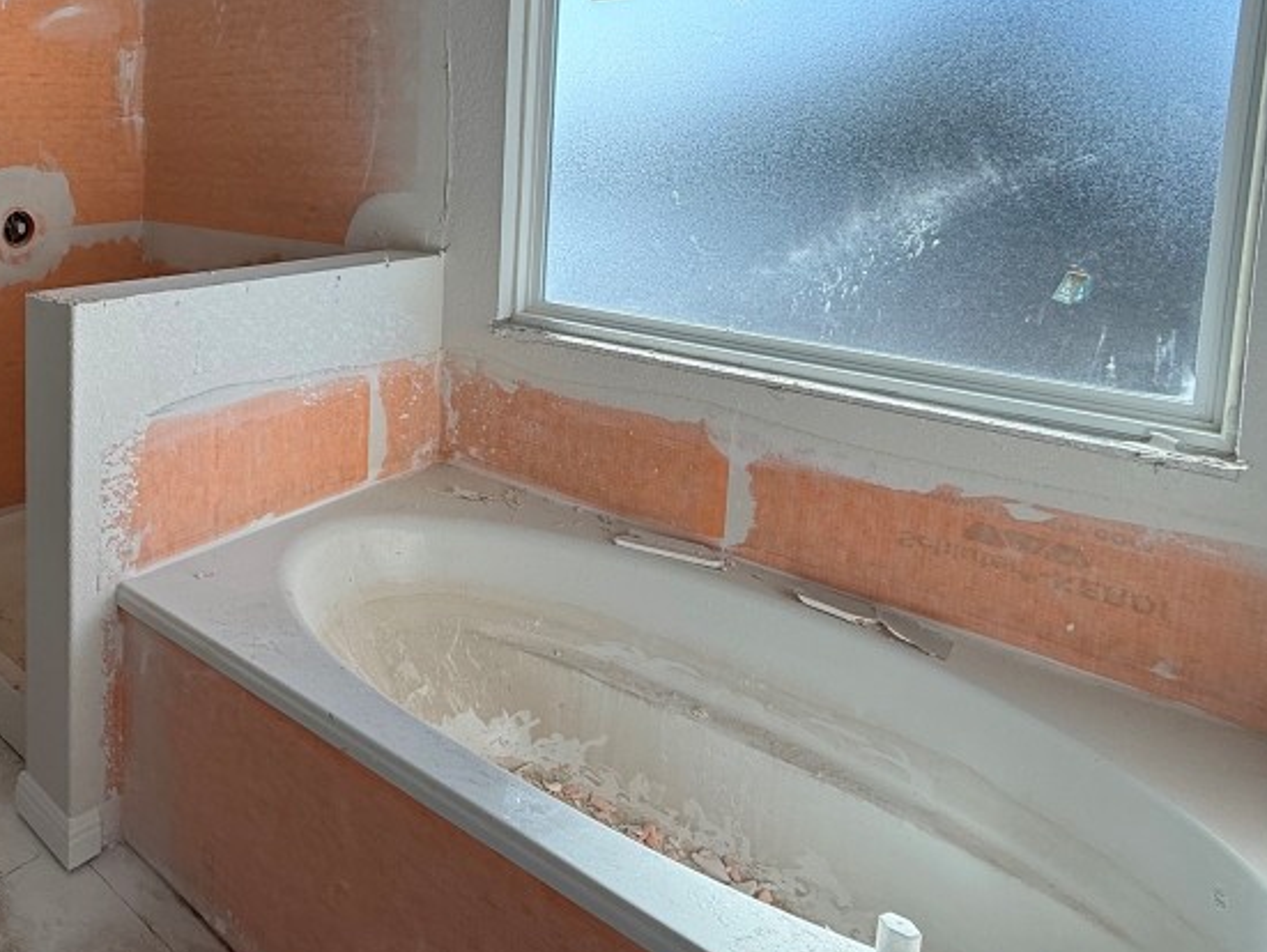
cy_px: 214
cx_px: 156
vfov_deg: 50.4
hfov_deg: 58.7
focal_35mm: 26
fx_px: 952
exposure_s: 1/267
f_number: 2.2
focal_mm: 2.22
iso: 50
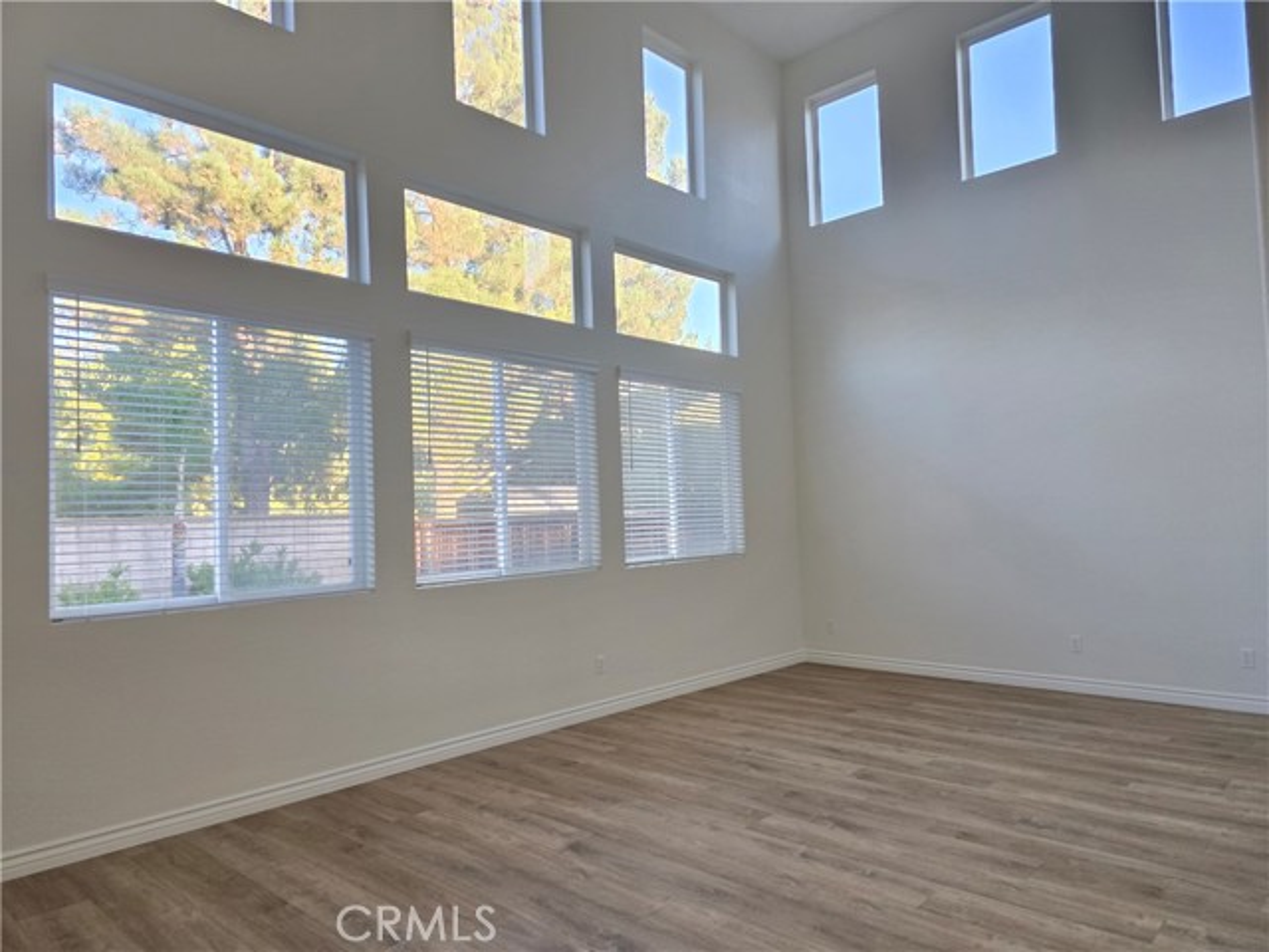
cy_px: 476
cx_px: 634
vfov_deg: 58.9
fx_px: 843
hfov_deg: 73.9
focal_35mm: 23
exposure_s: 1/120
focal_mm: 6.3
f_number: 1.7
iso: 125
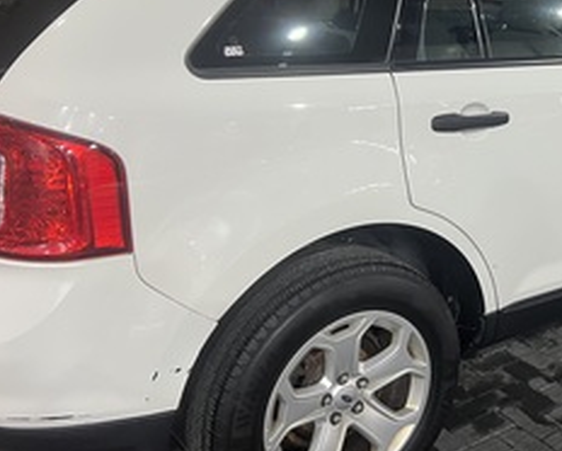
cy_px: 144
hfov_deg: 35.8
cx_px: 466
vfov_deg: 30.0
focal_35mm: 50
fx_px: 832
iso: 160
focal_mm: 5.7
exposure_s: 1/60
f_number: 1.5
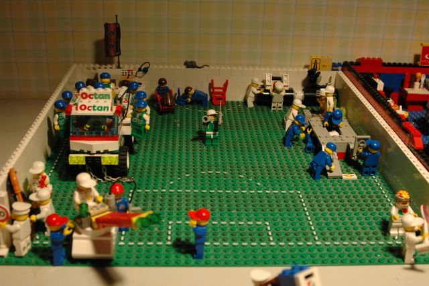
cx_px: 214
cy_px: 143
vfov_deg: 28.9
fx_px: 554
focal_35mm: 46
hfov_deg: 42.3
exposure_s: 1/160
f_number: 6.3
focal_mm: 31
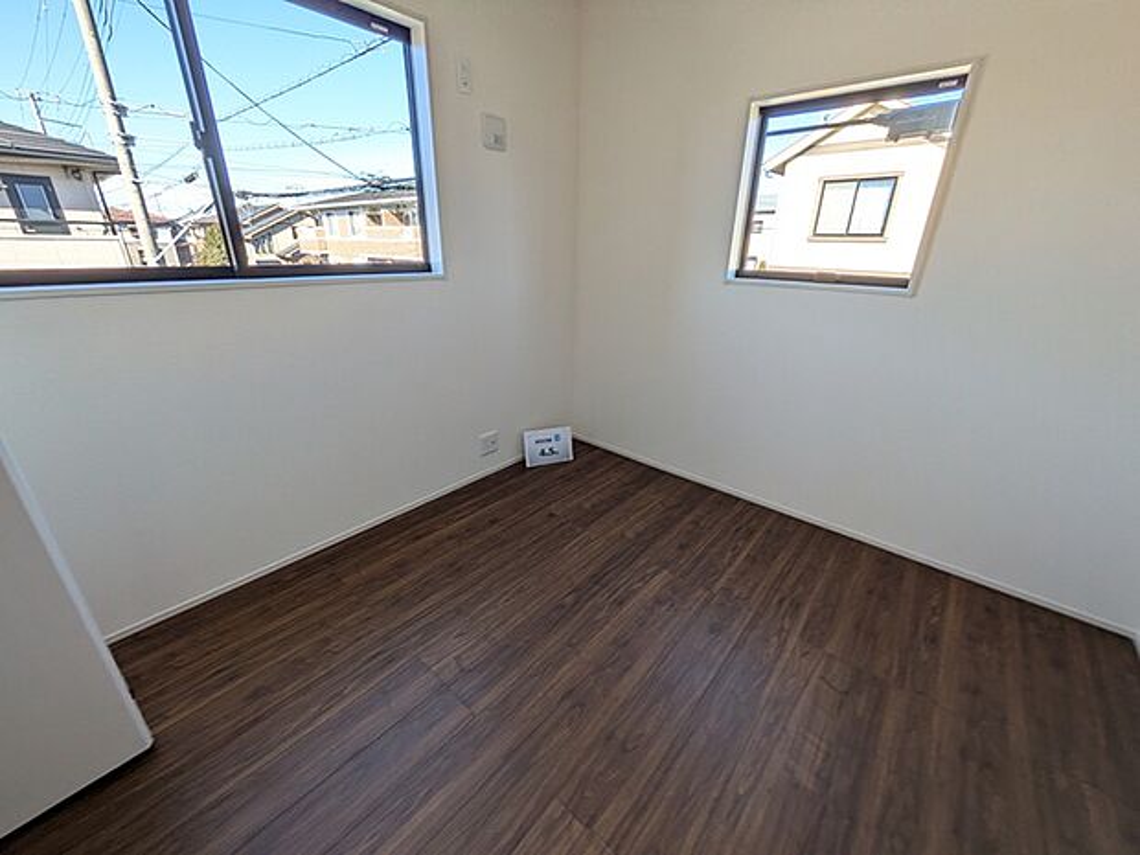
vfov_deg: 85.7
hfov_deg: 102.1
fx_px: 461
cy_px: 428
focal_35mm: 14
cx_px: 570
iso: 50
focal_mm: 1.83
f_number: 2.2
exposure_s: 1/313
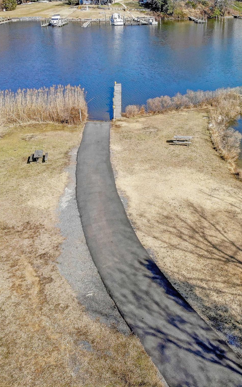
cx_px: 147
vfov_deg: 56.7
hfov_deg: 37.1
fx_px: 359
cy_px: 194
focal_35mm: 34
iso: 155
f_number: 2.8
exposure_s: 1/93
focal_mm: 4.5
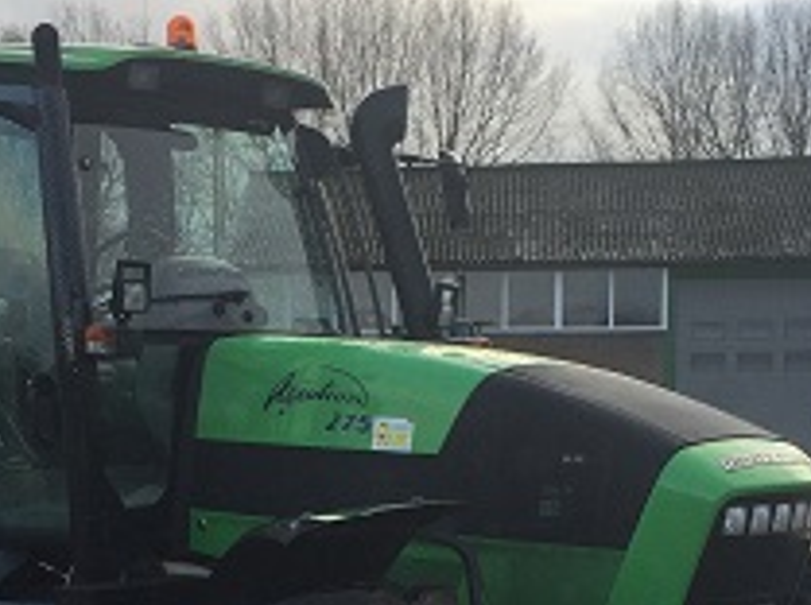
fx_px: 2082
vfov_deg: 16.2
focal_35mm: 89
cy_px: 609
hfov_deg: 22.0
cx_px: 303
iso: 32
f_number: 2.2
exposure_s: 1/278
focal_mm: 4.15
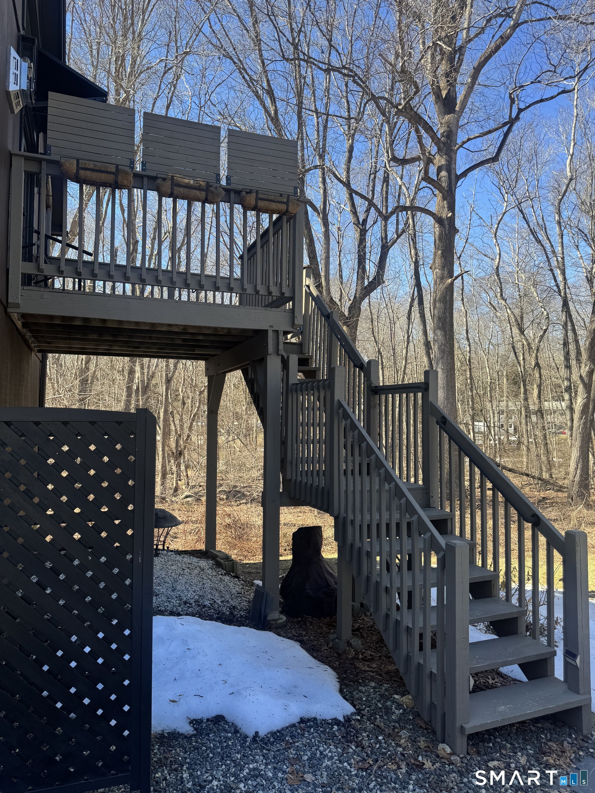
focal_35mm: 24
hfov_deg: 56.8
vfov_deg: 71.6
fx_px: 550
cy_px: 396
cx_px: 298
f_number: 1.78
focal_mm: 6.76
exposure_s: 1/966
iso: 80
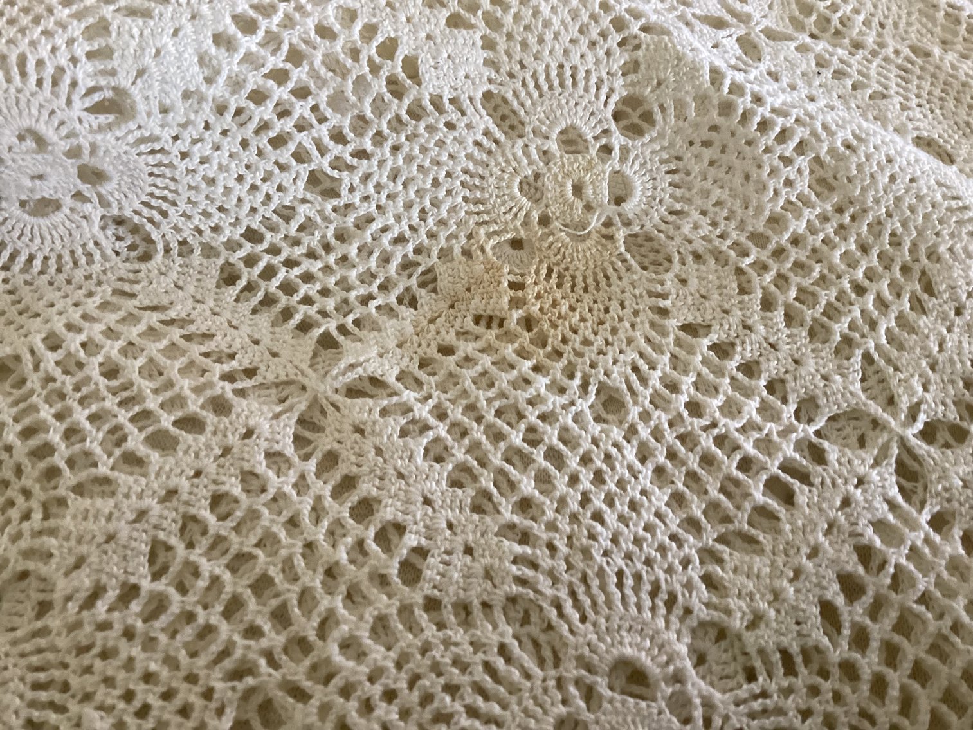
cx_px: 486
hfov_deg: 58.3
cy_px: 365
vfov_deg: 45.4
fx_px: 871
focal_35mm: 31
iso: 250
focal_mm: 3.3
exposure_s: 1/50
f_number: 2.4
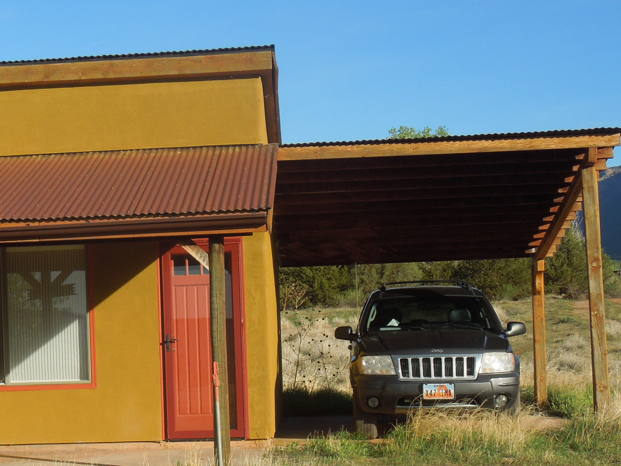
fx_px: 1435
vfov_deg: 18.4
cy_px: 309
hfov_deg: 24.1
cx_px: 131
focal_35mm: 80
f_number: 3.9
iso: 100
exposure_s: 1/800
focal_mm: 7.8
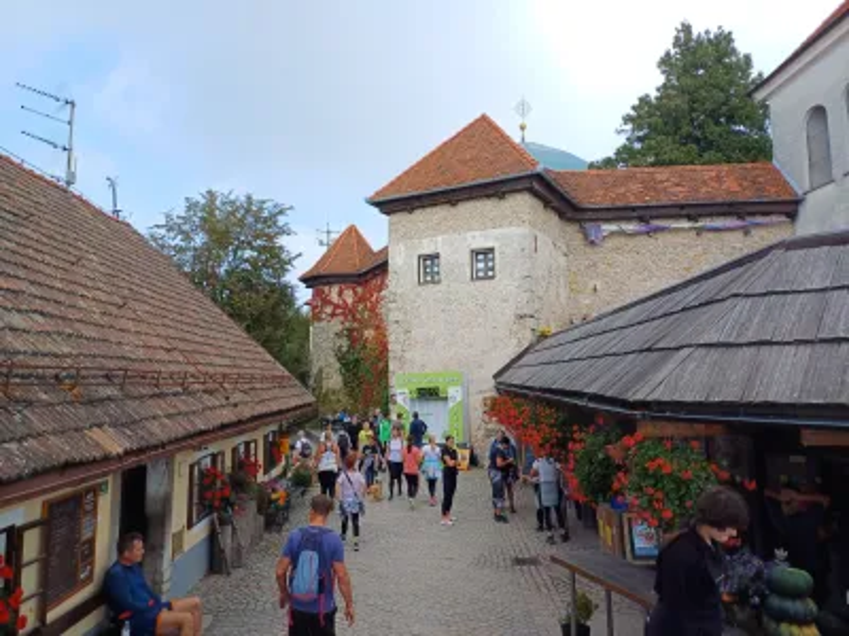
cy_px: 318
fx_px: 613
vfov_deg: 54.9
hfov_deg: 69.4
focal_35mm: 25
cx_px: 424
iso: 50
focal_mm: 4.65
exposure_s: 1/677
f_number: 1.8
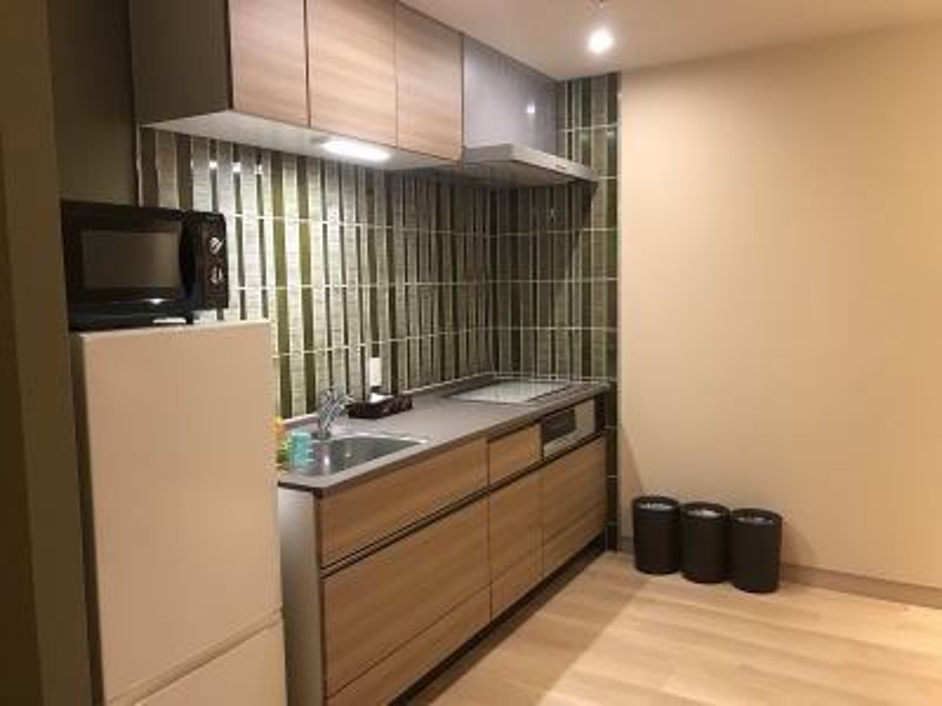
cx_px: 471
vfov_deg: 49.7
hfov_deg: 63.4
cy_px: 353
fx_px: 762
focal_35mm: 28
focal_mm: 3.99
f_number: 1.8
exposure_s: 1/17
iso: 64
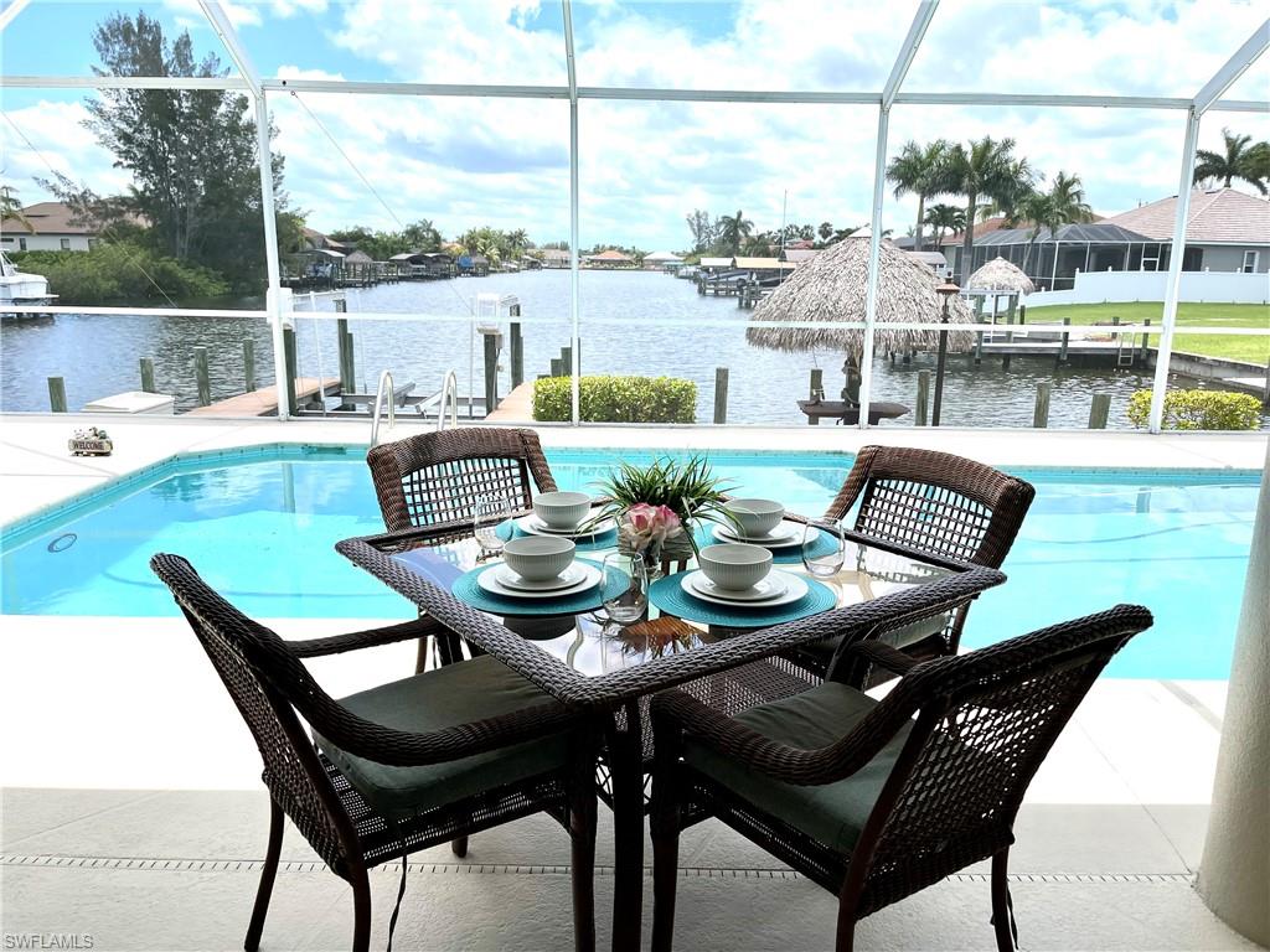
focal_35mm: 26
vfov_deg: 53.1
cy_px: 476
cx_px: 635
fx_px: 954
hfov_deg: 67.3
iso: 32
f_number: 1.6
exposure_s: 1/2924
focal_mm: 5.1
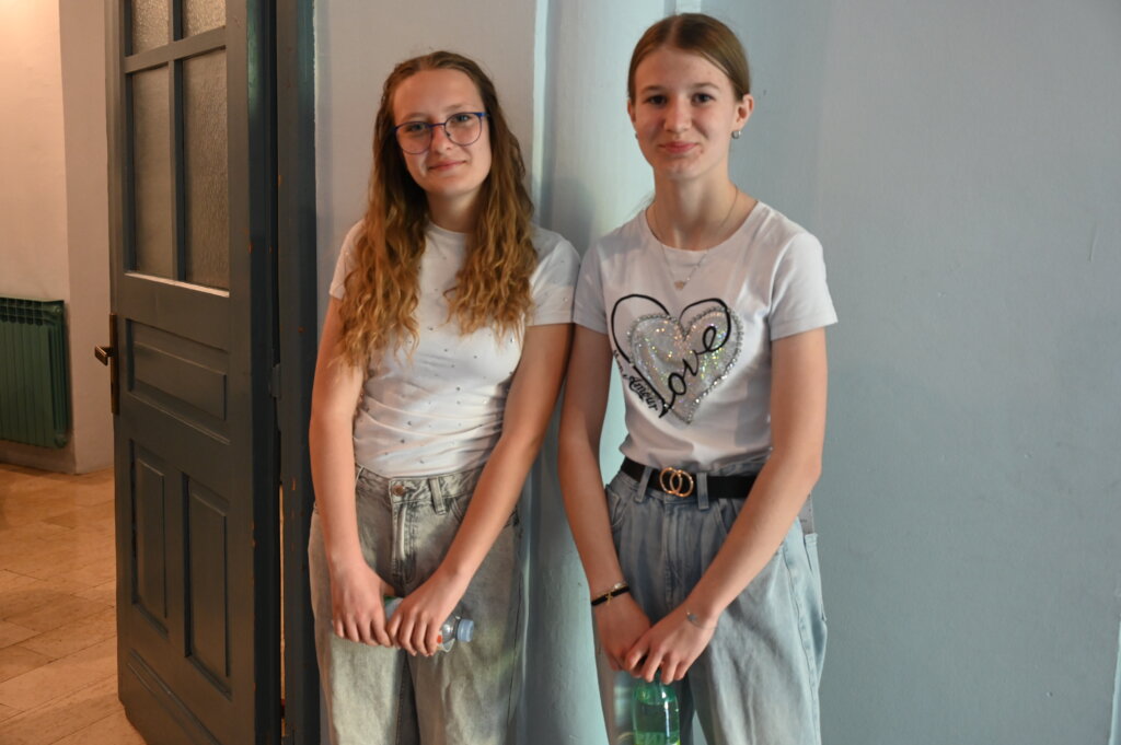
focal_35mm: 35
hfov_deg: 54.5
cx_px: 560
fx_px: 1089
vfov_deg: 37.8
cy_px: 372
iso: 2500
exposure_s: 1/40
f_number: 4.8
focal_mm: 35
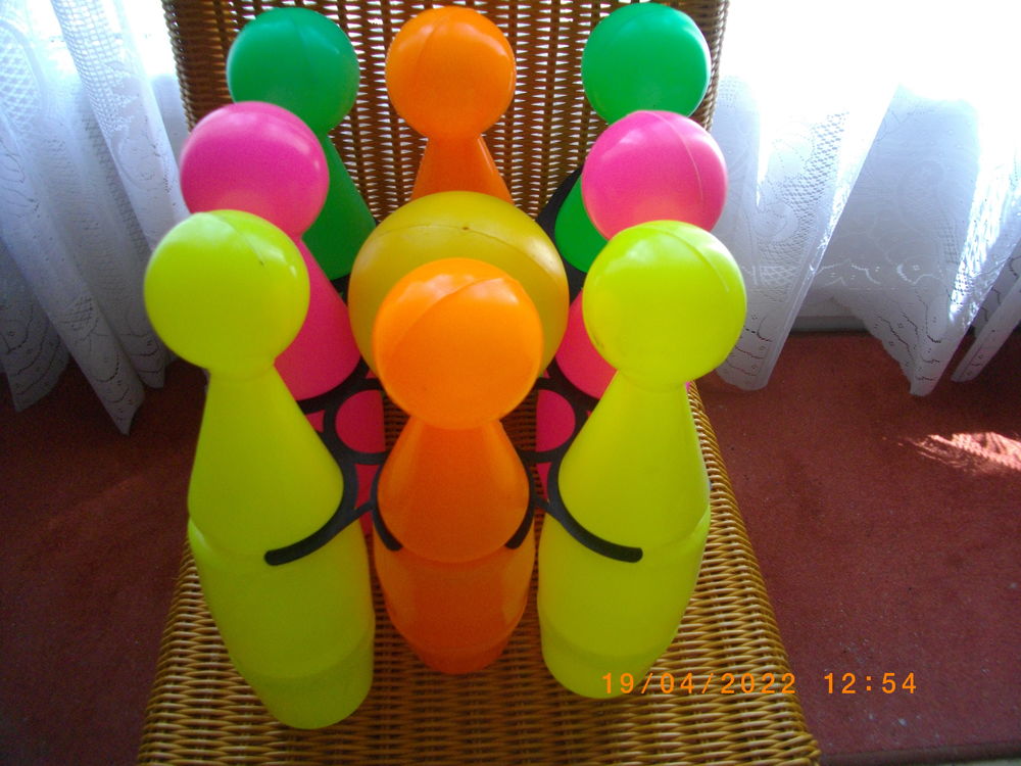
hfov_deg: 56.8
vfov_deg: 44.2
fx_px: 944
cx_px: 510
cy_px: 383
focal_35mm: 32
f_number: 2.9
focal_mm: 5.7
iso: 200
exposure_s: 1/125
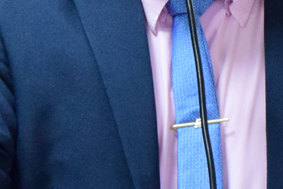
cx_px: 21
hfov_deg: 3.3
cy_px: 53
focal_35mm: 625
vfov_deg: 2.2
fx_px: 4913
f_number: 5.6
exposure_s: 1/60
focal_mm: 70
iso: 2000
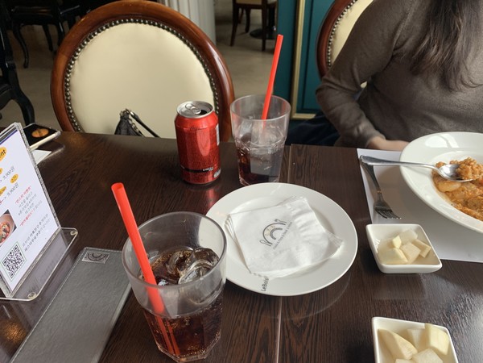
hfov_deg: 67.3
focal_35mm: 26
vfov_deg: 53.1
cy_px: 182
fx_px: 363
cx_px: 242
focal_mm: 4.25
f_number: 1.8
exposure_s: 1/120
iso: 64
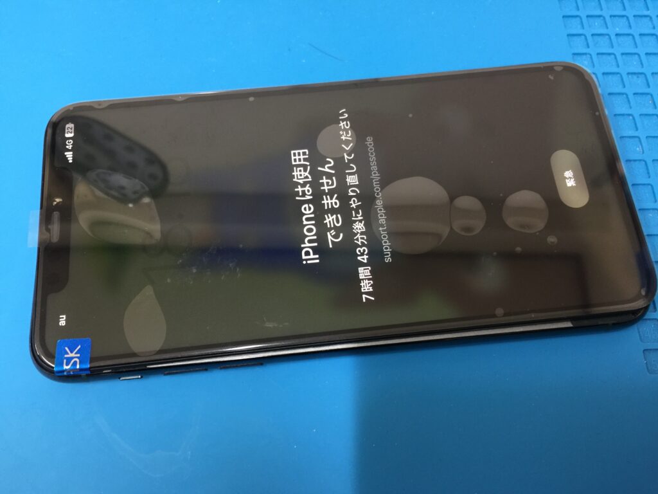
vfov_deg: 48.2
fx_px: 551
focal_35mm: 29
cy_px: 247
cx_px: 329
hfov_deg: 61.7
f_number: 2.2
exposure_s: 1/15
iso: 64
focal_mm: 4.15
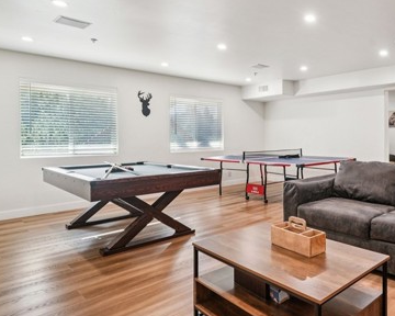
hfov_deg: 60.3
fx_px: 292
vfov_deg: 56.6
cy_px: 135
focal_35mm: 25
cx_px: 337
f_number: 8
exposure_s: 1/10
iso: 400
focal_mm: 15
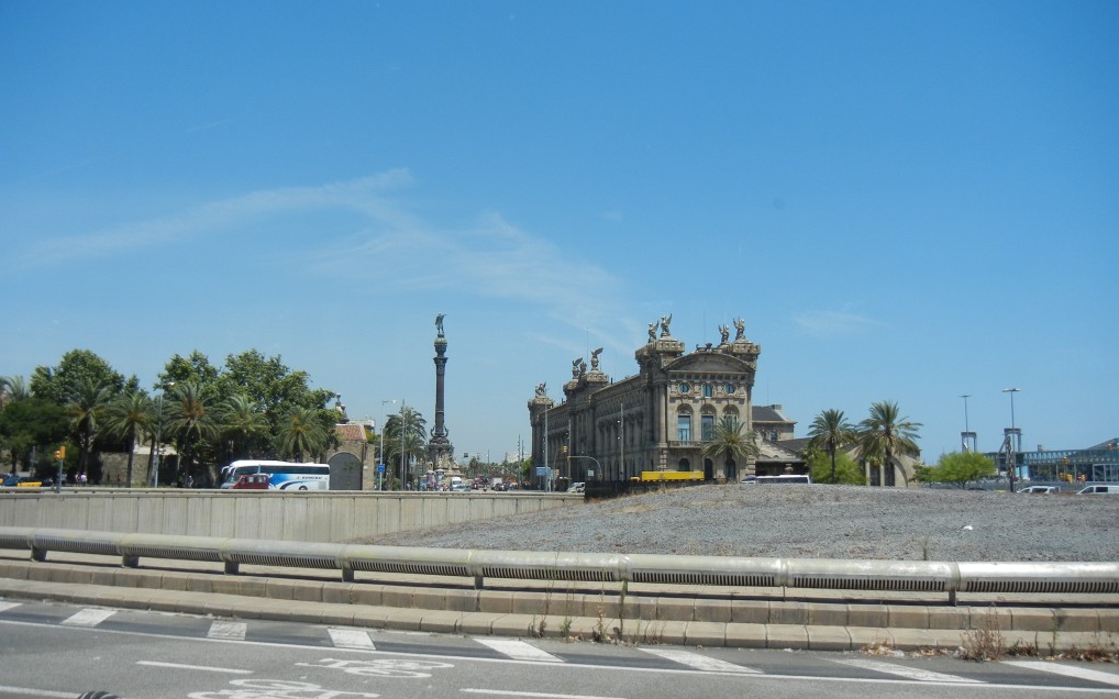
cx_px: 562
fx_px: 976
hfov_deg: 59.7
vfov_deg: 39.4
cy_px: 389
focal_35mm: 32
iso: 160
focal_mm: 5.4
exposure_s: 1/455
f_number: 7
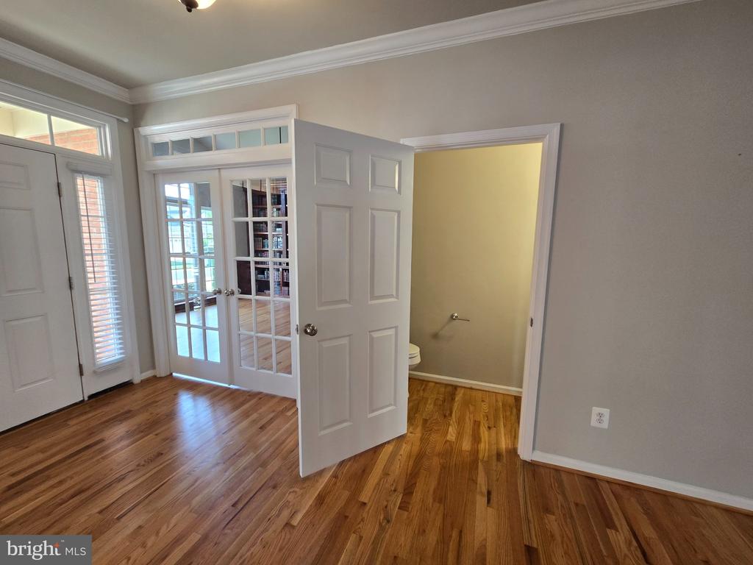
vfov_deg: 89.9
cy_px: 282
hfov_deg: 106.2
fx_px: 283
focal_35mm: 13
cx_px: 376
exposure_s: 1/60
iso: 100
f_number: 2.2
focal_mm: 2.2
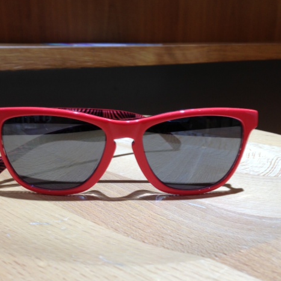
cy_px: 141
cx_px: 112
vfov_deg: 41.9
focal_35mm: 40
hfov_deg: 41.7
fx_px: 367
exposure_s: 1/24
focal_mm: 4.13
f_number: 2.4
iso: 50
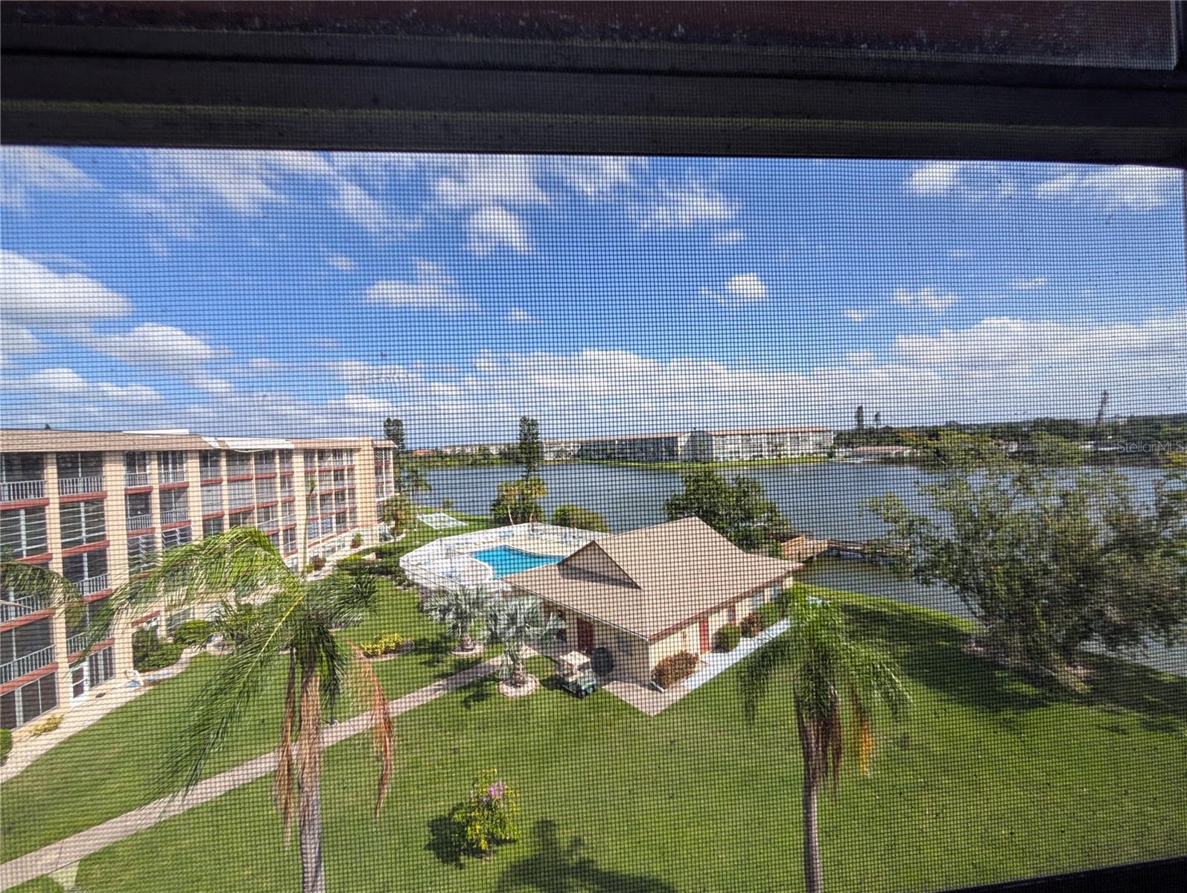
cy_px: 446
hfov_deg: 110.5
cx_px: 594
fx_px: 412
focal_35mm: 12
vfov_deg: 94.6
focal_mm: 2.02
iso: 48
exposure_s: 1/1541
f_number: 1.7
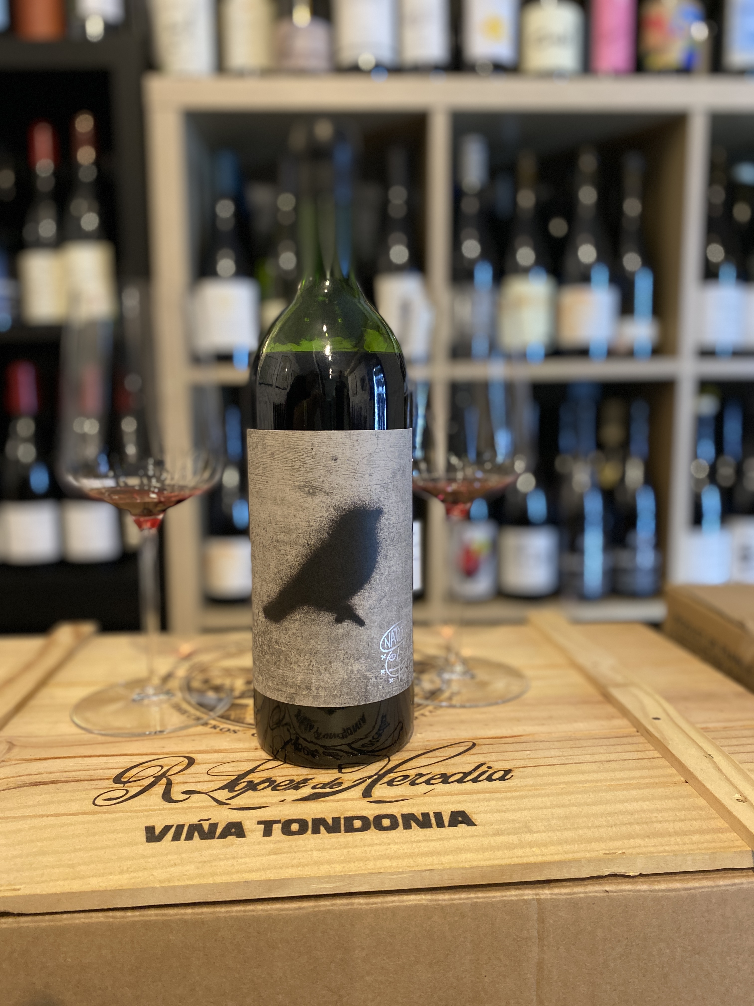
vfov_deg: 67.3
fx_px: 755
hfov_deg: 53.1
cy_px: 503
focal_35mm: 26
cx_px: 377
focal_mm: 4.25
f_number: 1.8
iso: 320
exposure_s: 1/33
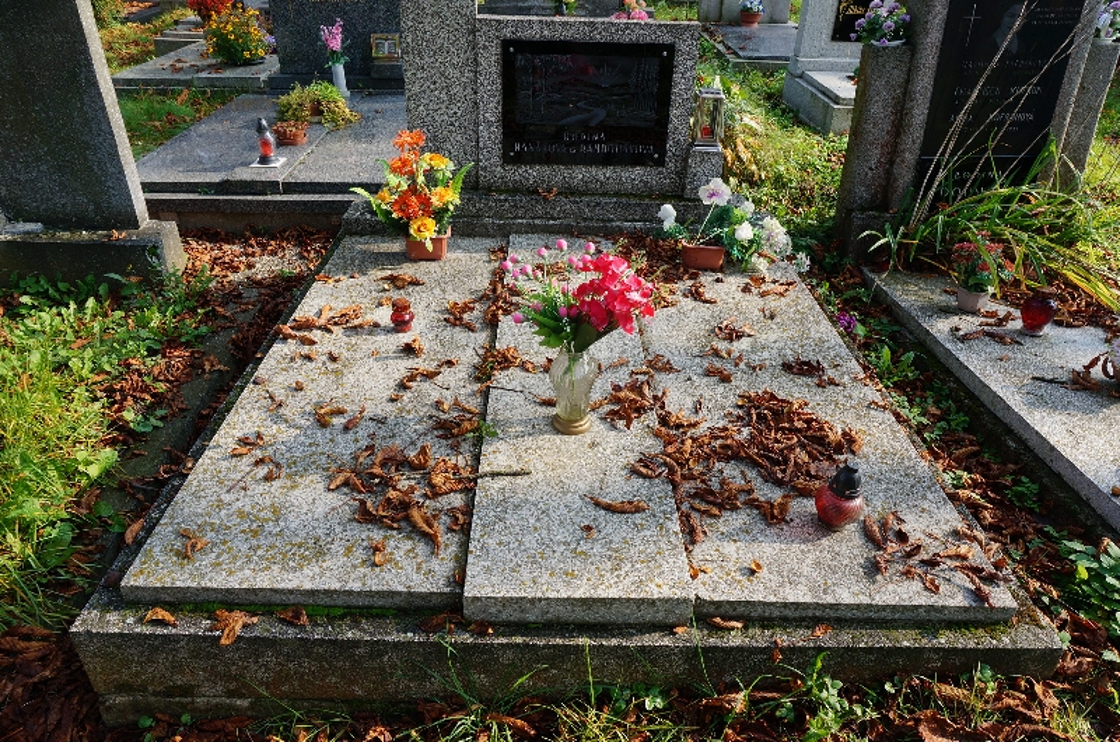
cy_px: 371
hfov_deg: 73.8
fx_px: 745
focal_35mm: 24
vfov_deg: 52.9
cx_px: 560
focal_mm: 16
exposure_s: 1/80
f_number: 9
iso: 100
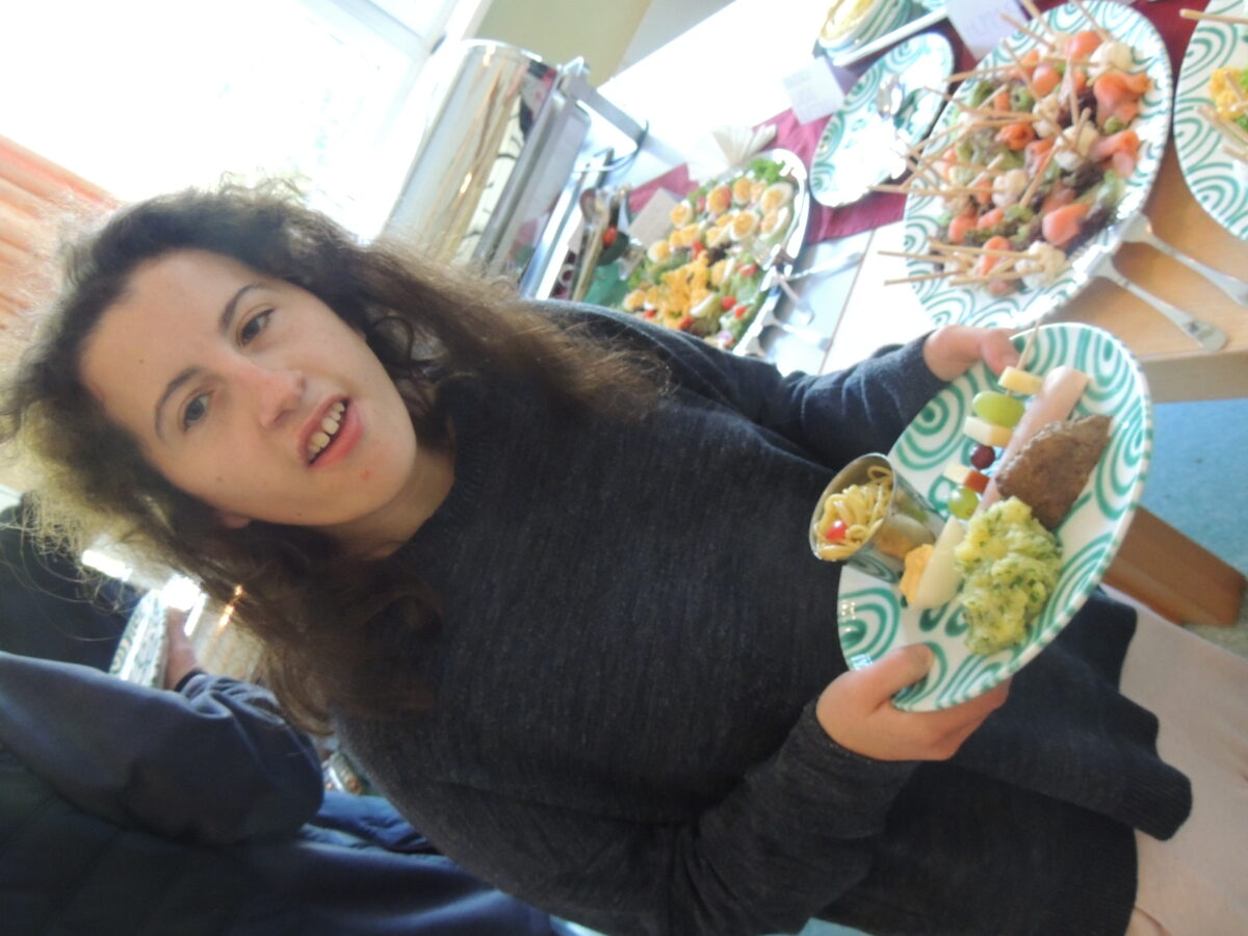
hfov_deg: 55.4
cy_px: 468
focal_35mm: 33
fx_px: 1190
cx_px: 624
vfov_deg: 42.9
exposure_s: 1/60
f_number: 3.2
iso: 800
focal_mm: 5.8
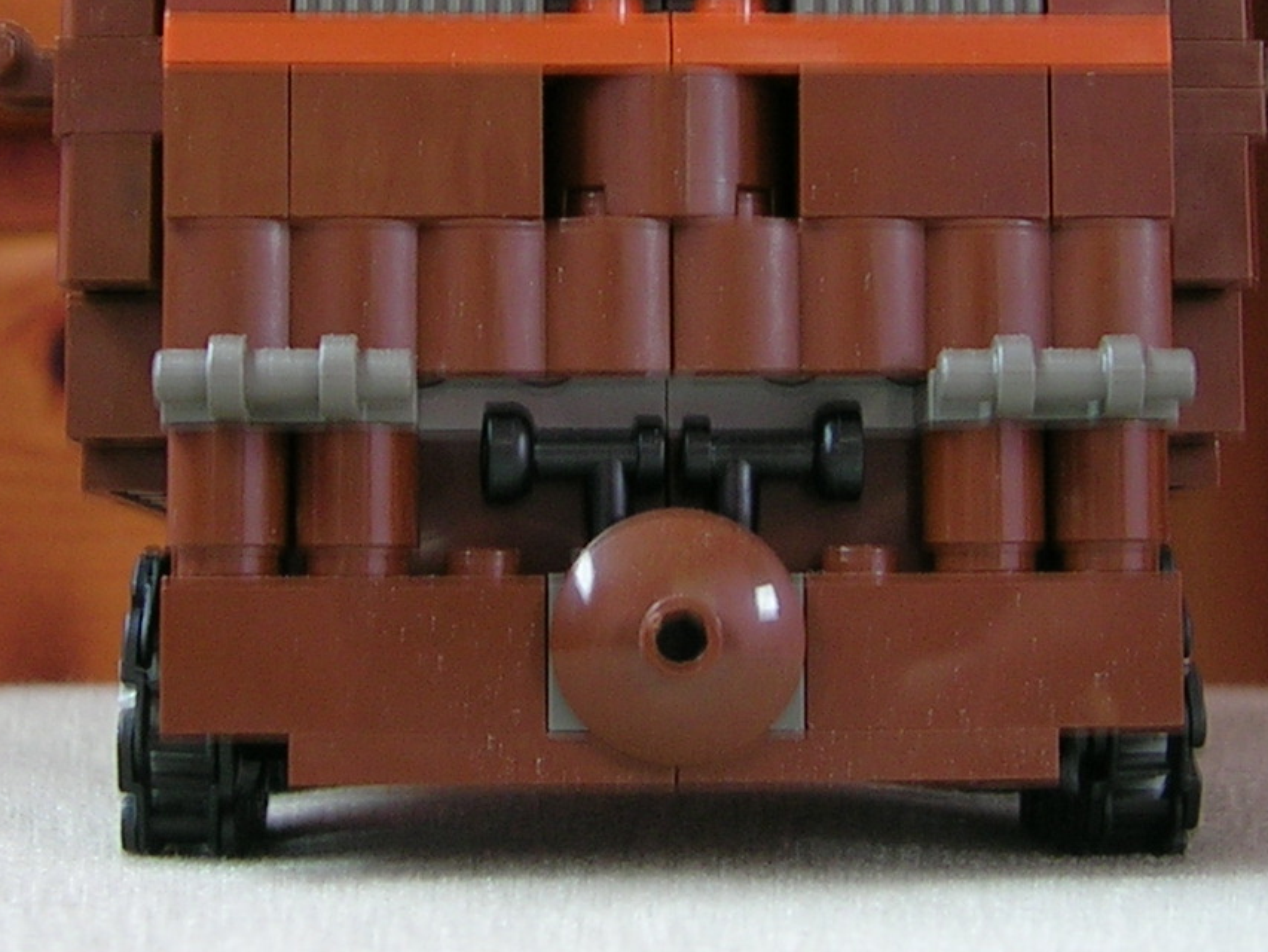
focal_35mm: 84
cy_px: 345
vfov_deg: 17.5
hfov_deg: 23.3
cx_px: 618
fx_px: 3077
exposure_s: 1/3.8
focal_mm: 5.4
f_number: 2.8
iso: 51
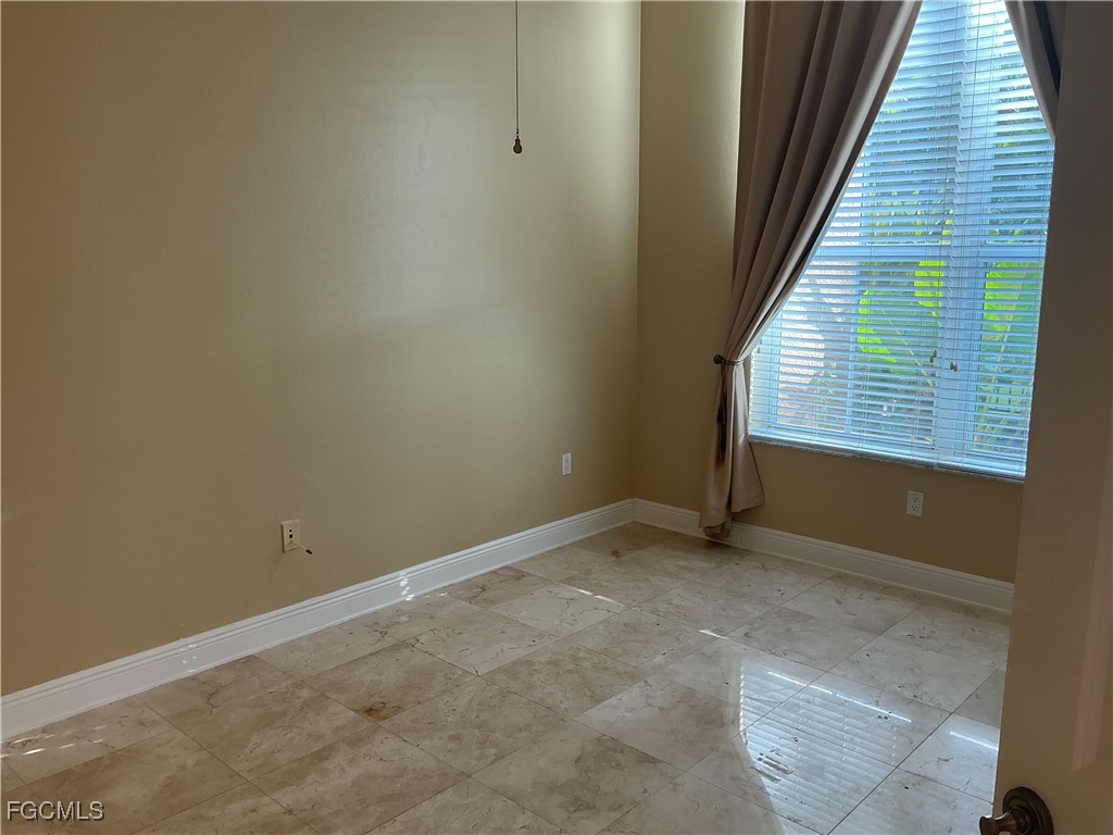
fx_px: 932
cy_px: 418
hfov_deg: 61.7
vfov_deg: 48.2
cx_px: 556
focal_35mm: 29
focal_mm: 3
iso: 40
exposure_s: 1/60
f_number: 1.8
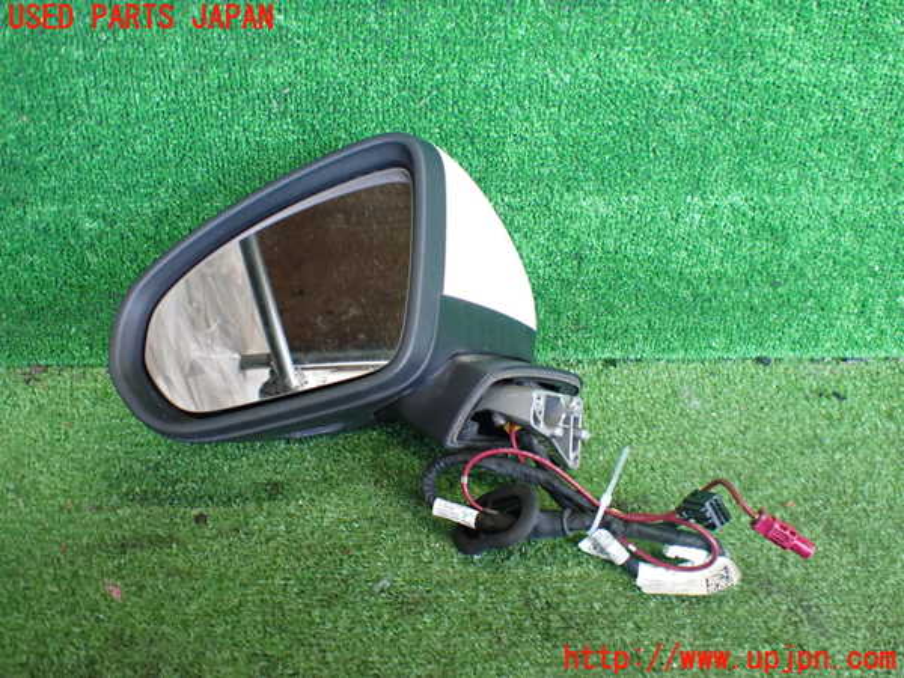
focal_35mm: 30
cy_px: 339
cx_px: 452
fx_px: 783
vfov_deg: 46.8
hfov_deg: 60.0
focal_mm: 5.4
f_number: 2.3
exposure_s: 1/125
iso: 800
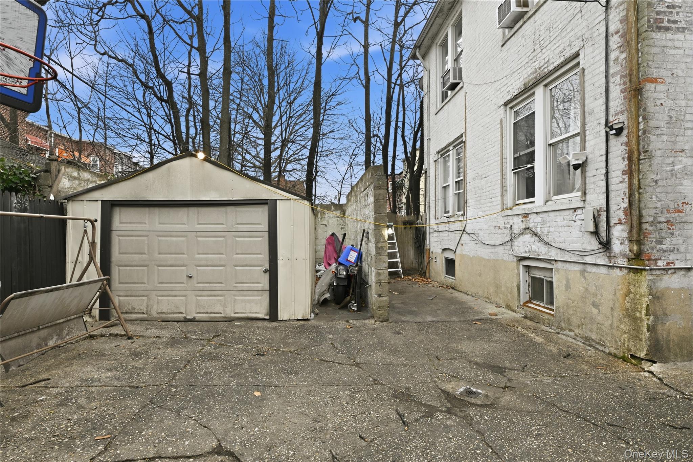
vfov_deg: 68.9
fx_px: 337
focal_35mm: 18
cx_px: 346
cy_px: 231
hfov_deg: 91.6
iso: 400
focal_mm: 17.5
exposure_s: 1/60
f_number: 11
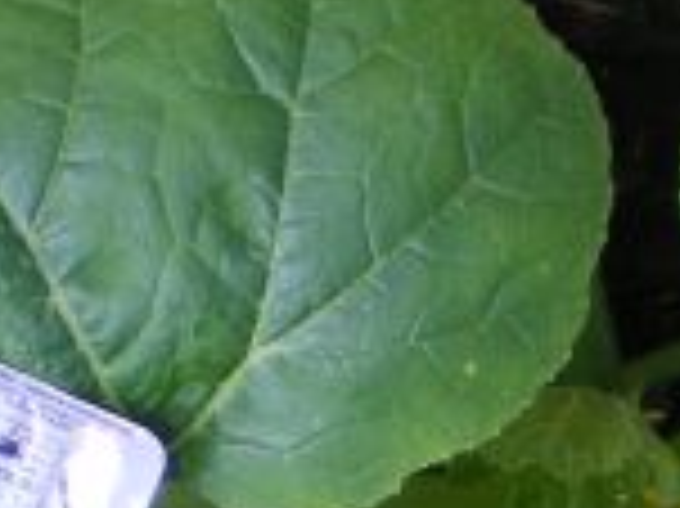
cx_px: 284
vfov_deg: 7.3
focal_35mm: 201
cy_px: 728
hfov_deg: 9.8
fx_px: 3945
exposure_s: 1/50
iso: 64
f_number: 3.1
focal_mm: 6.3
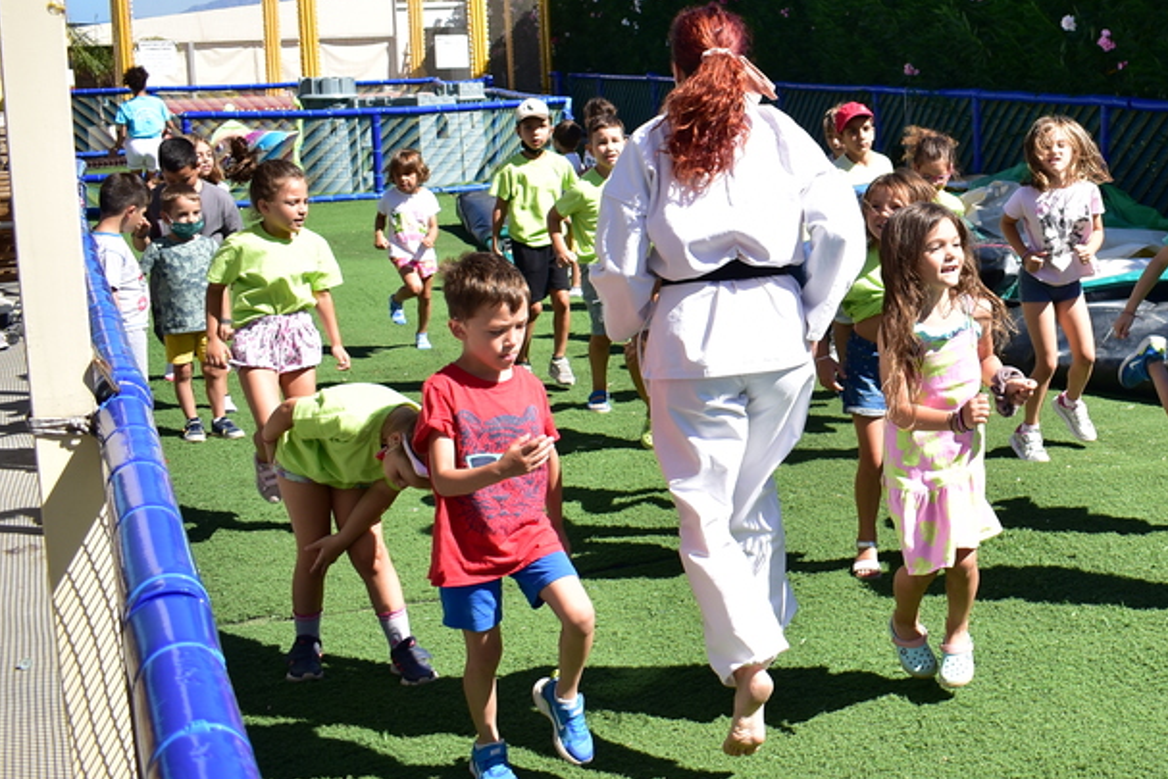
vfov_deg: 26.9
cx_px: 1024
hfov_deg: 37.3
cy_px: 279
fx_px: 1623
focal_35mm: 50
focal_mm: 18
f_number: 3.5
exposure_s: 1/640
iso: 100
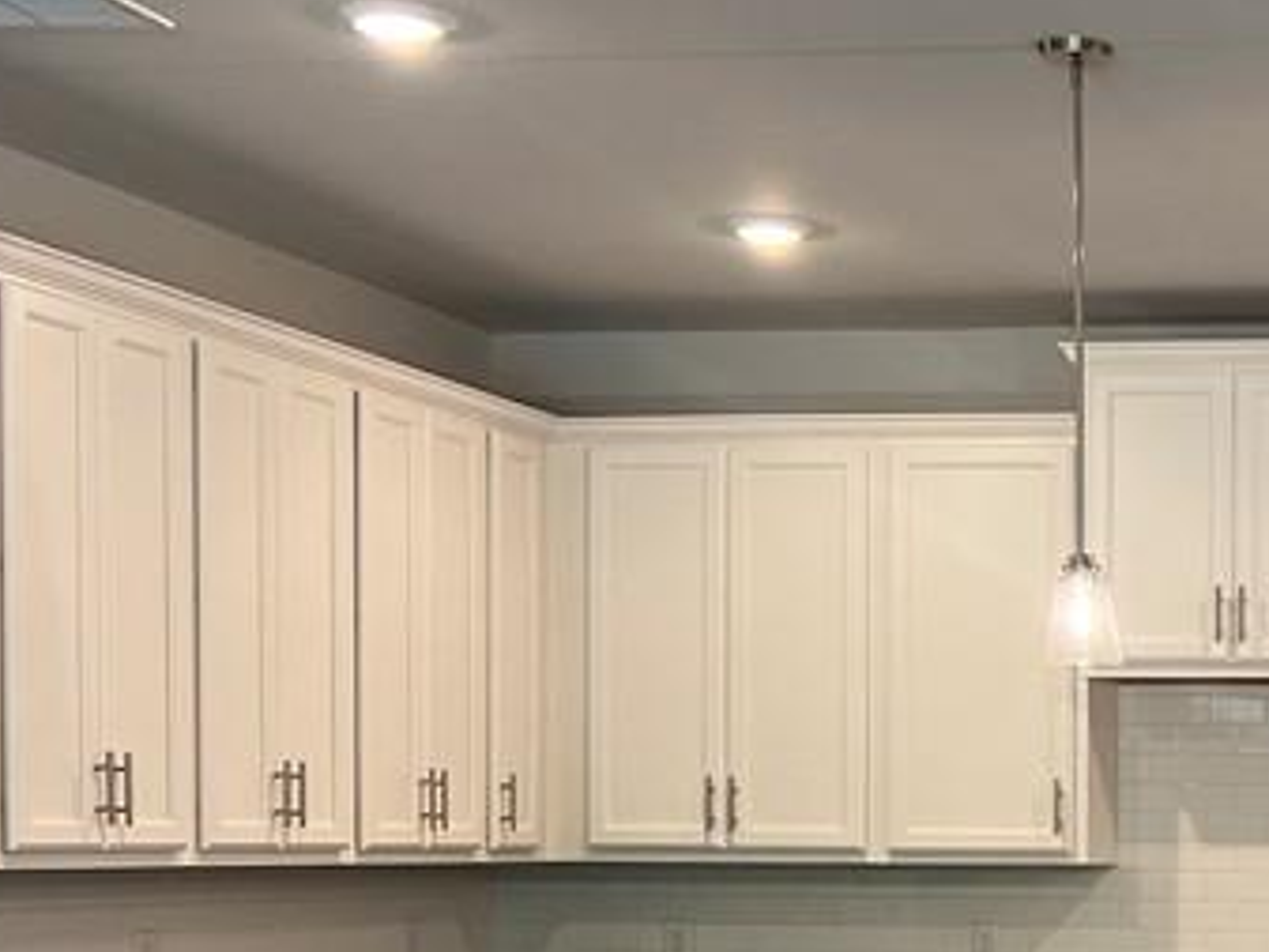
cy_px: 873
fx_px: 2897
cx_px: 1389
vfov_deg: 18.3
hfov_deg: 23.2
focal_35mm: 79
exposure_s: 1/120
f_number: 1.5
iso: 100
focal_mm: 5.7
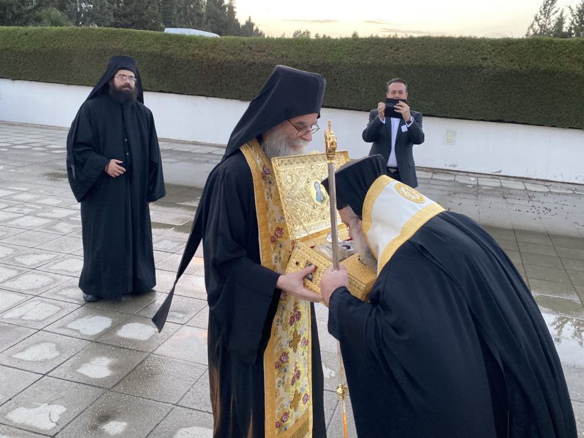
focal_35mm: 31
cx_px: 335
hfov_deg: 58.1
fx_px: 523
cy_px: 182
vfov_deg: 45.3
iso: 100
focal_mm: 4.25
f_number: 1.8
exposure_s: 1/121
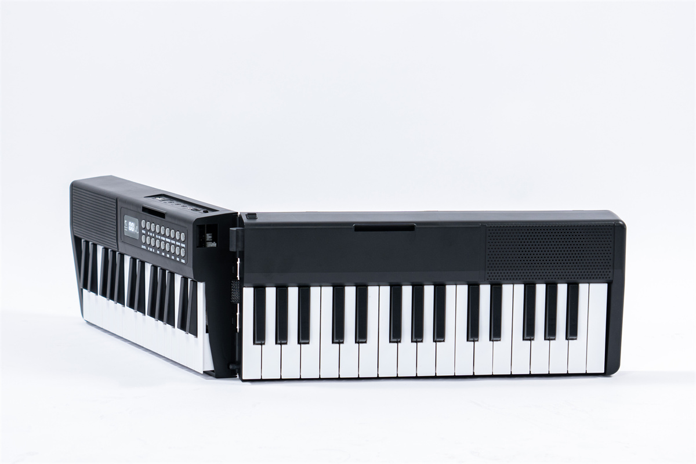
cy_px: 232
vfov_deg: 12.0
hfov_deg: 17.9
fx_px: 2204
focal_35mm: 114
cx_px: 348
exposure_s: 1/125
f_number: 5
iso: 320
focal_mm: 76
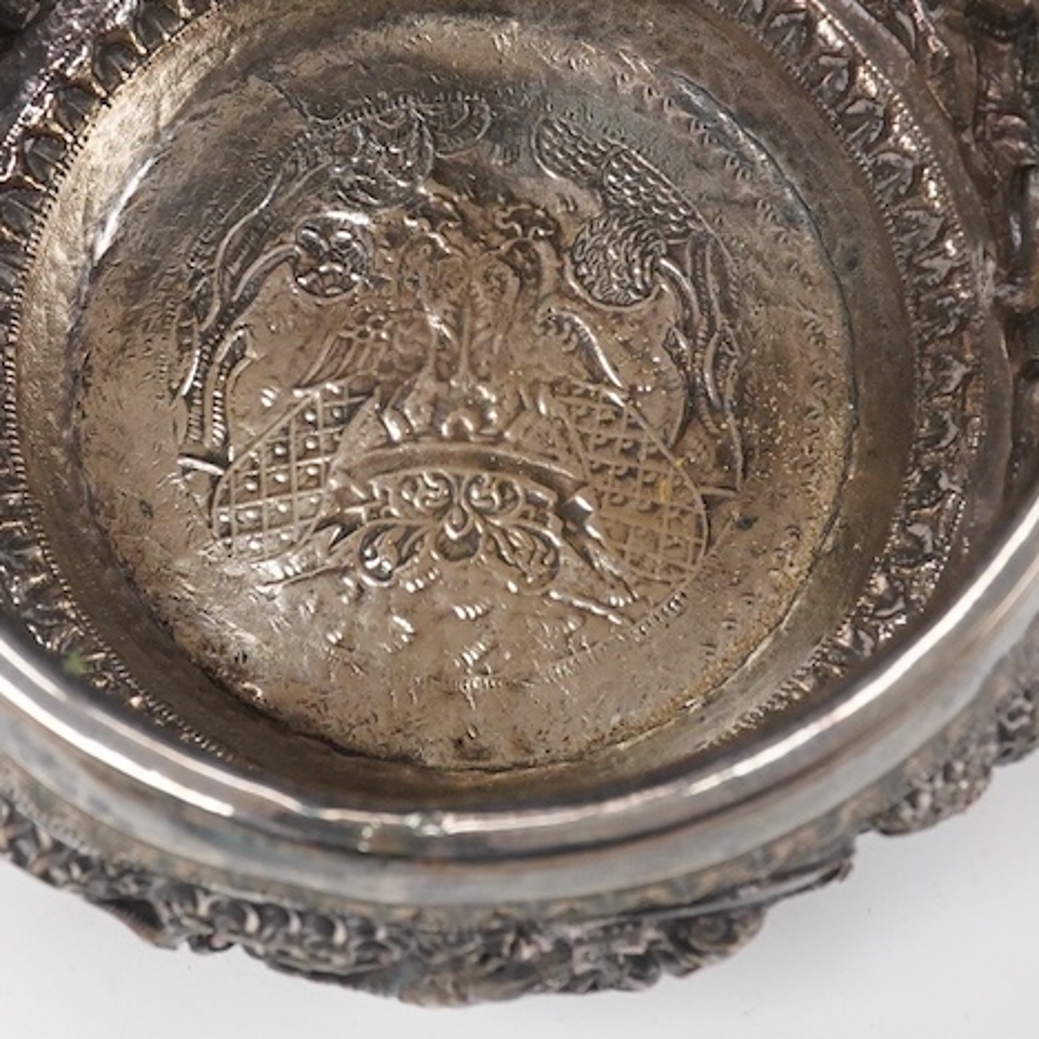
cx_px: 410
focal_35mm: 92
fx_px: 3124
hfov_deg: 18.9
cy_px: 320
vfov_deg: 18.8
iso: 2500
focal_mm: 30
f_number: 14
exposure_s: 1/100
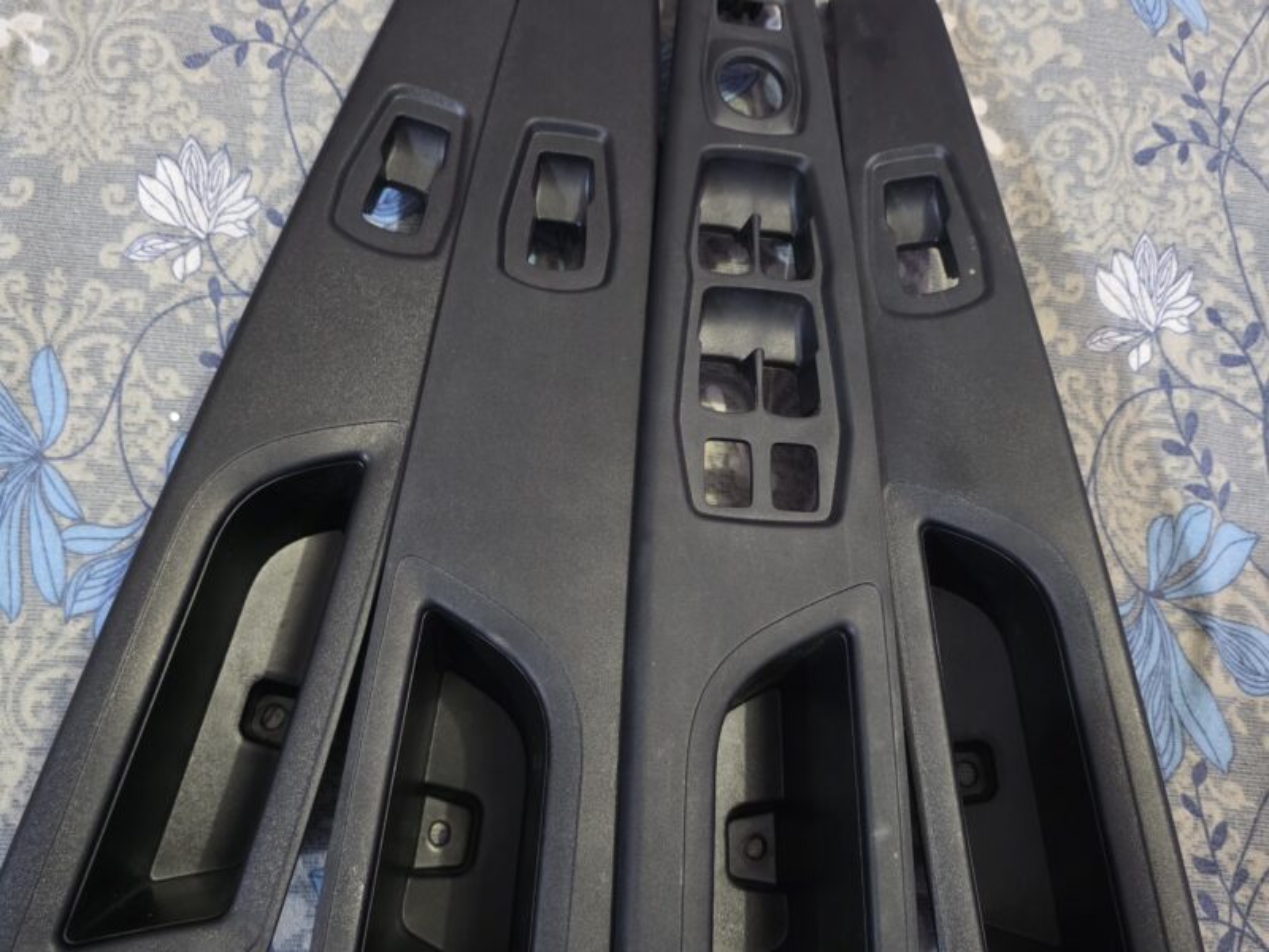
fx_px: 843
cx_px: 634
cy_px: 476
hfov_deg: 73.9
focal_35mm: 23
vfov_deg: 58.9
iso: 1600
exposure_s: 1/33.3
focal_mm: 6.3
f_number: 1.7
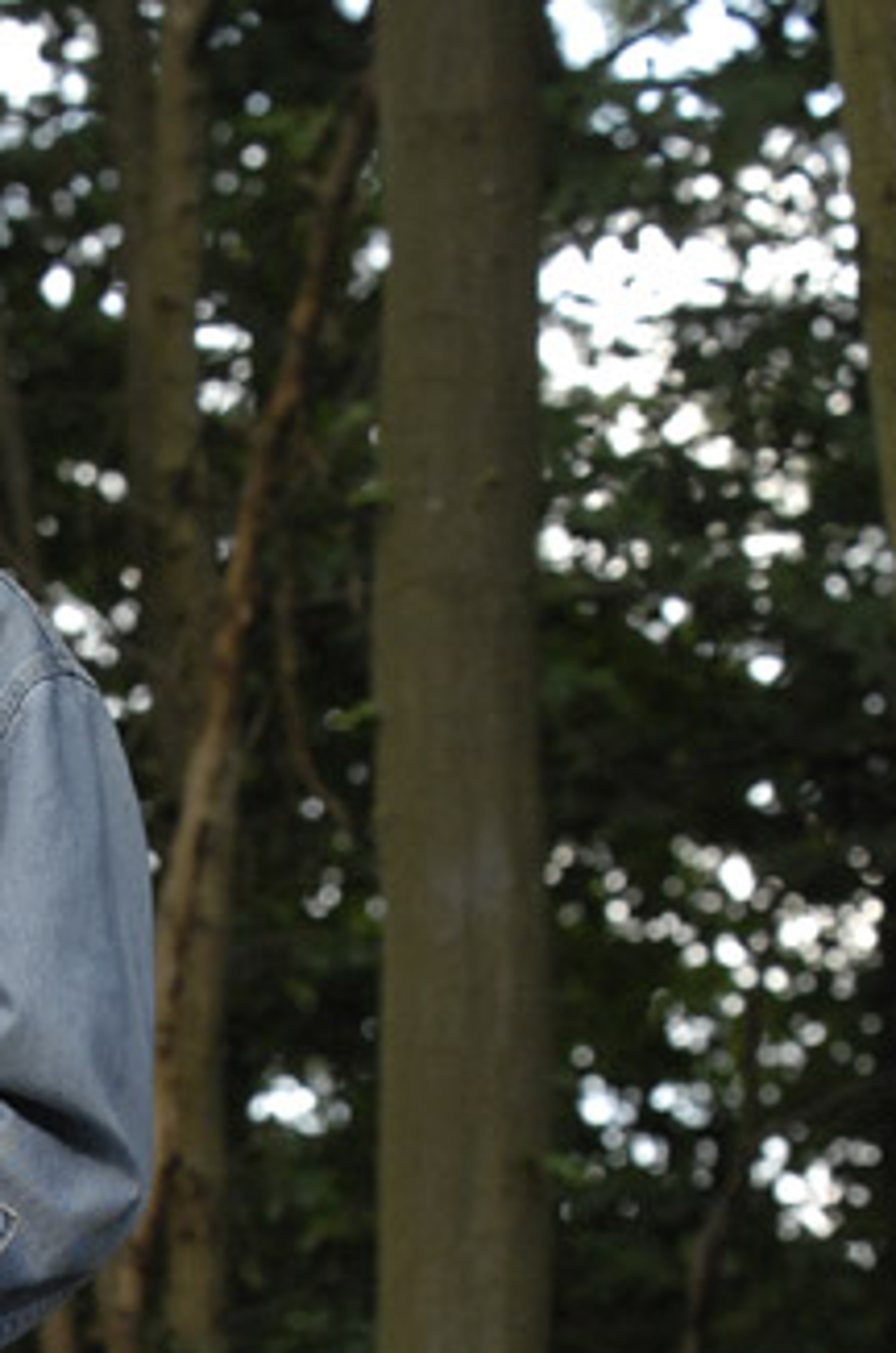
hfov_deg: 3.3
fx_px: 15558
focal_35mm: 415
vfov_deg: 5.0
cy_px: 1585
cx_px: -280
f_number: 6.3
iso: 500
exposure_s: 1/160
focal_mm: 92
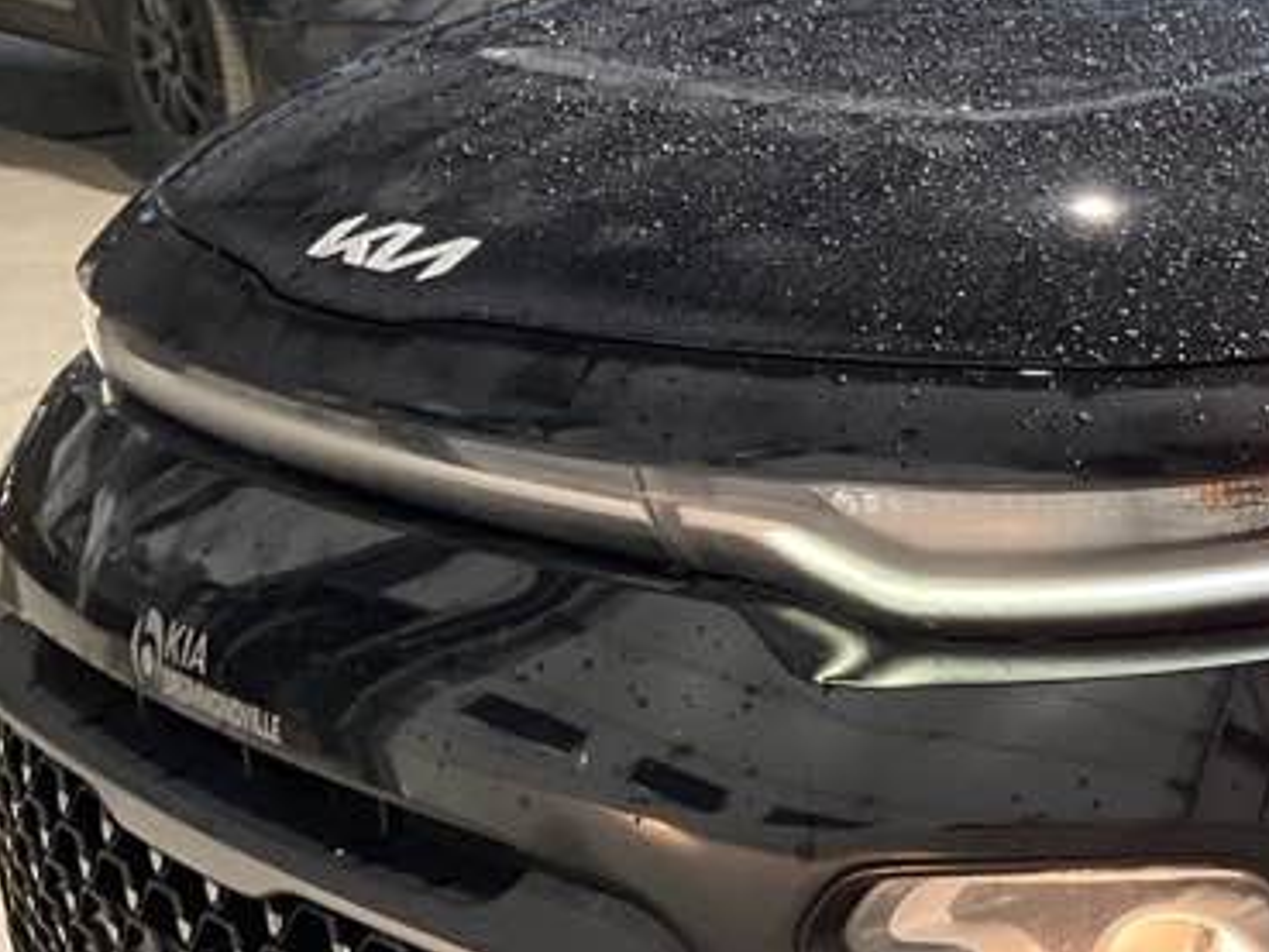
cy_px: 546
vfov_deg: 16.6
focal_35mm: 89
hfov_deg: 19.9
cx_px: 1721
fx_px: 3264
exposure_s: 1/60
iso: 160
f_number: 1.8
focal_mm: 3
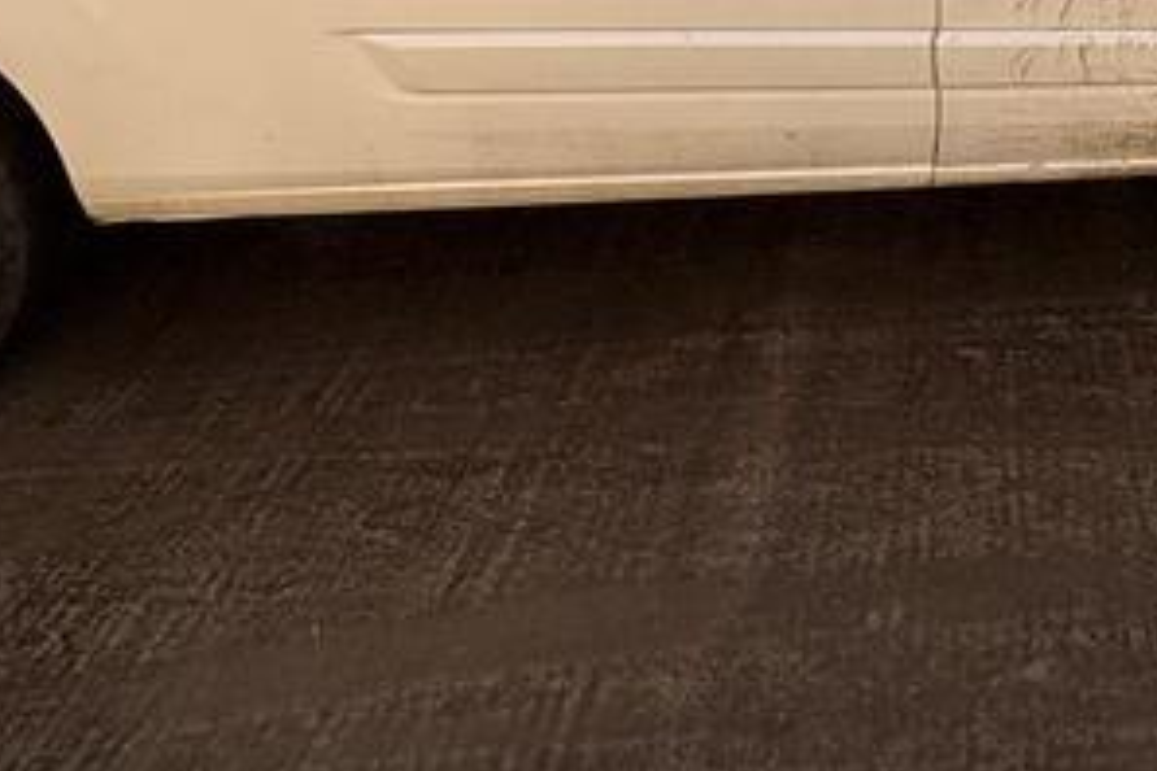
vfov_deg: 24.1
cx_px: 686
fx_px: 1414
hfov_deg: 44.3
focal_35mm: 44
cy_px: -378
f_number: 2.2
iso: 40
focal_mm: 2.22
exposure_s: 1/129
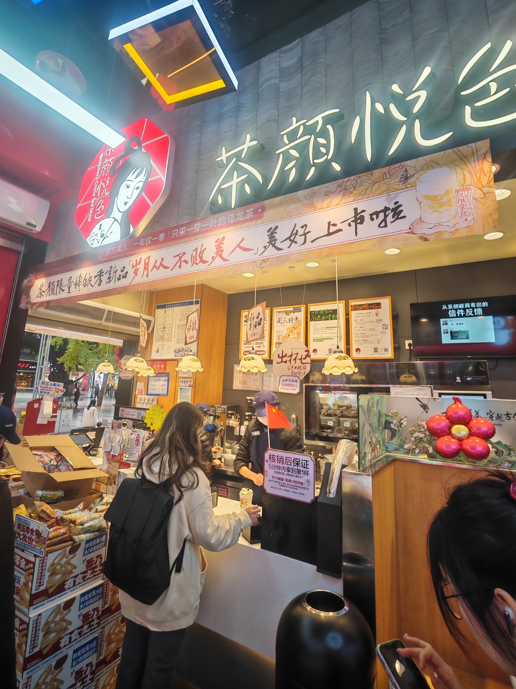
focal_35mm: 18
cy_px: 303
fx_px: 358
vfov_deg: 87.4
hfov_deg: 71.6
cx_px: 255
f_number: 2.2
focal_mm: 1.96
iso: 50
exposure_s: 1/50
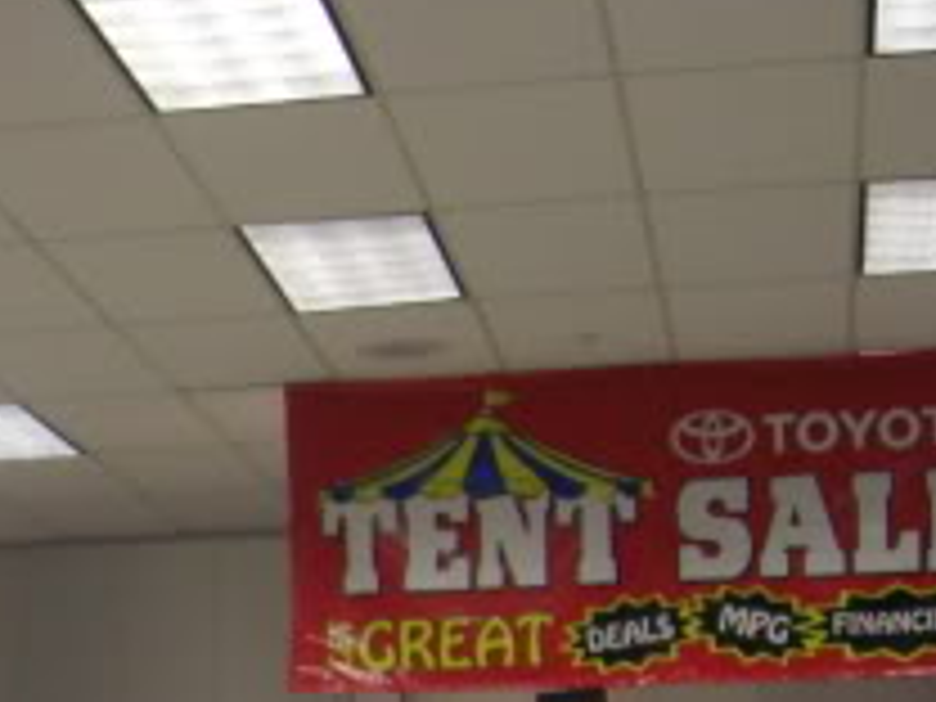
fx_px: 3164
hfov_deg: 15.5
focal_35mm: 117
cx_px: -472
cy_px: 945
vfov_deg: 12.2
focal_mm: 7.9
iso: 400
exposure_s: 1/100
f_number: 2.8
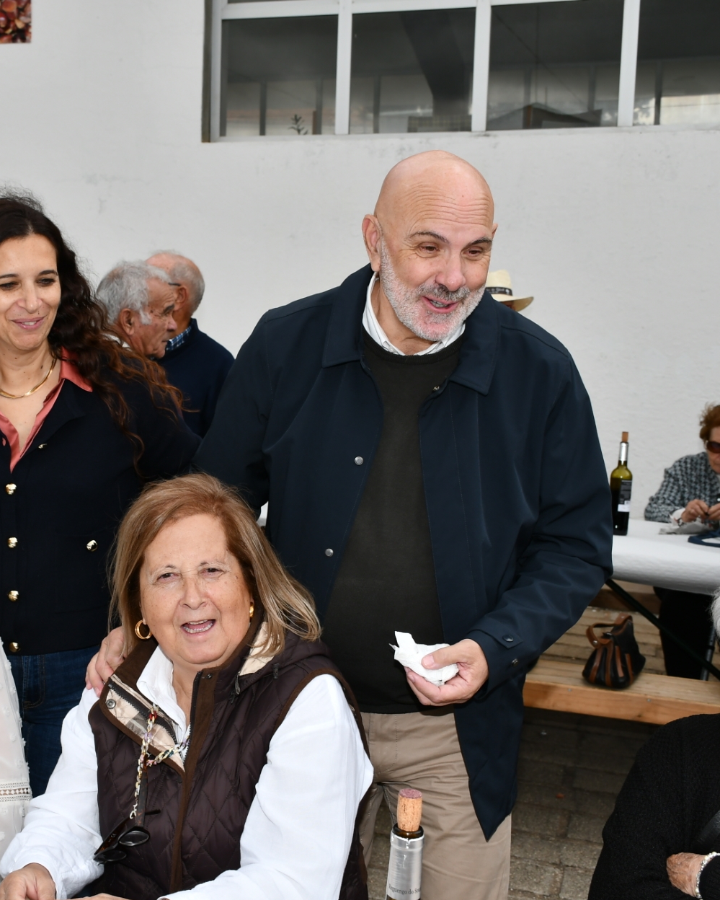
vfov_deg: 36.0
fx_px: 1385
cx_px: 177
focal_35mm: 52
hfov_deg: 28.7
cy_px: 453
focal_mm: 24
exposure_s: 1/250
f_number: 6.3
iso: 125
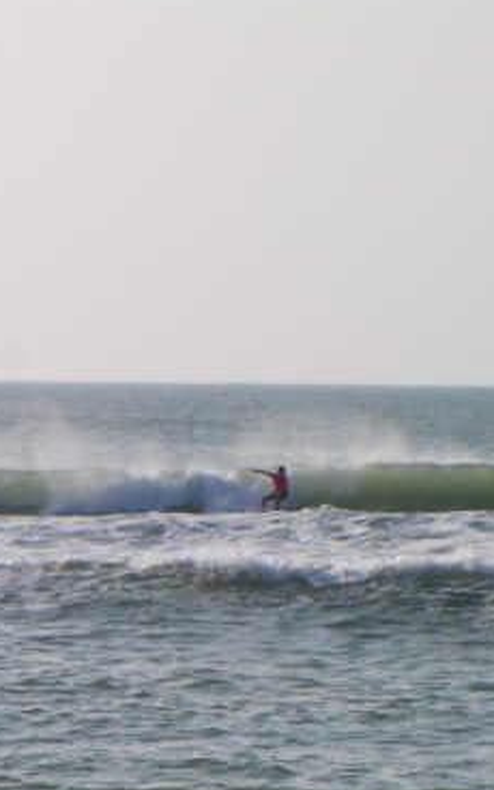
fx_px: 6161
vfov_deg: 7.3
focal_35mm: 286
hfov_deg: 4.6
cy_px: 504
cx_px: 262
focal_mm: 26
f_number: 5.6
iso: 50
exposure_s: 1/377
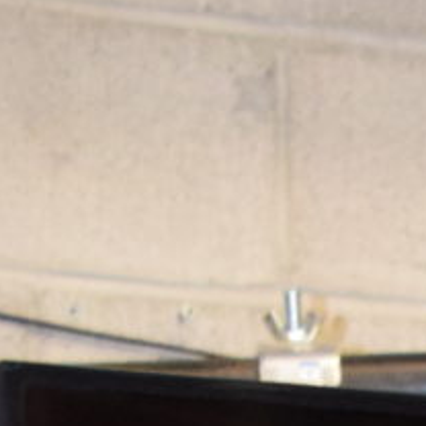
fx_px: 4610
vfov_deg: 4.7
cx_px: 1132
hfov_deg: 5.1
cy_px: 1913
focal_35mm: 331
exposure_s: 1/60
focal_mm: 27
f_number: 4
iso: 2000
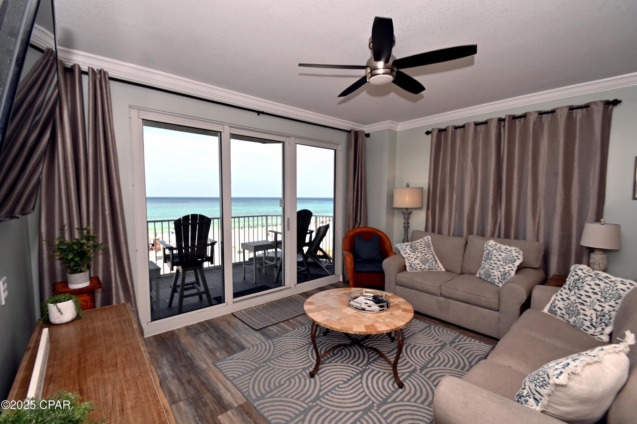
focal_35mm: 15
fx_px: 265
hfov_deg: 100.4
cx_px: 318
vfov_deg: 77.3
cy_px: 212
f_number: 5.6
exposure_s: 1/250
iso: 160
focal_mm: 10
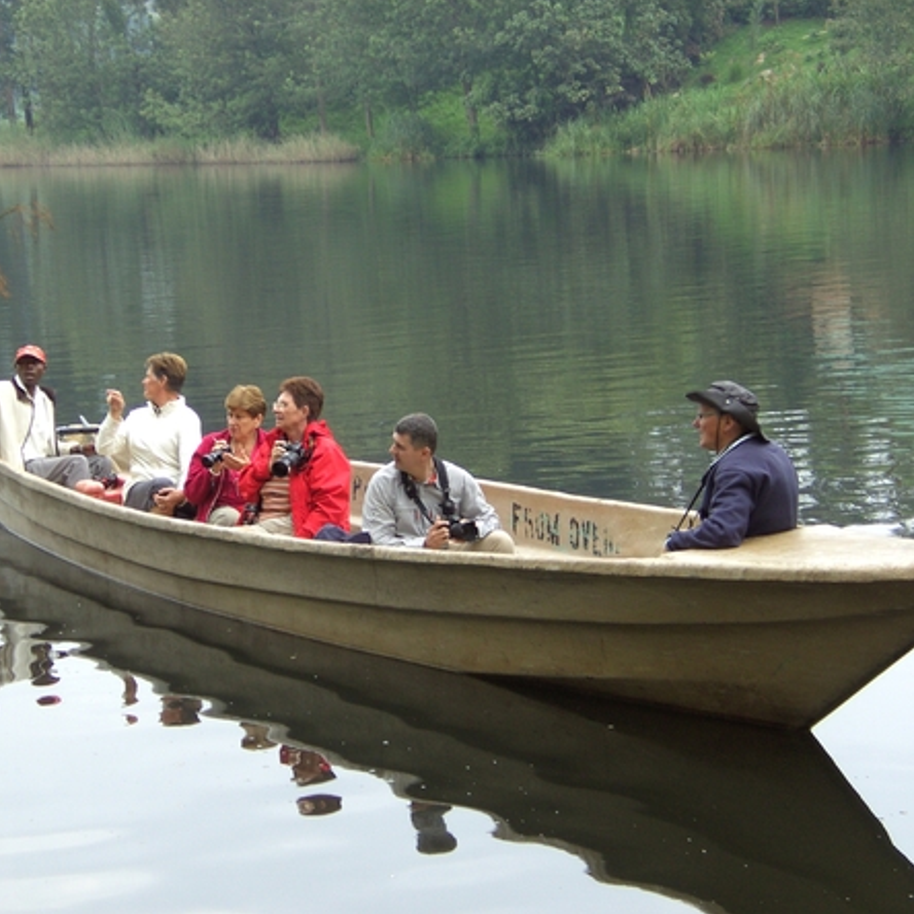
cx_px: 395
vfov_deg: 15.7
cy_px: 455
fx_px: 3316
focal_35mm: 111
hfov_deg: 15.7
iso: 100
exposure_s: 1/94
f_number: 4
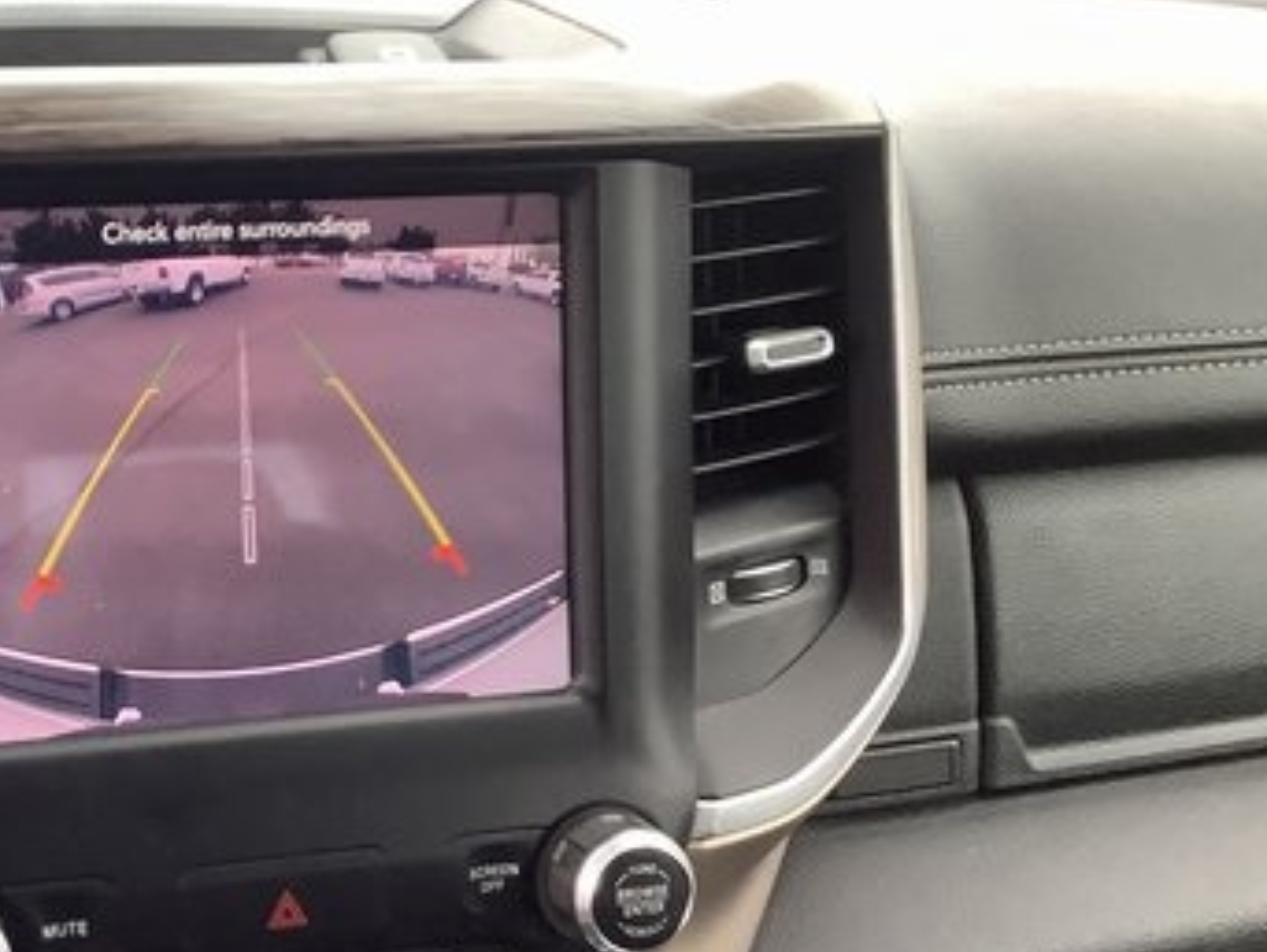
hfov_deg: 31.5
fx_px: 2124
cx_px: 107
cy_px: 522
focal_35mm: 58
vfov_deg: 25.3
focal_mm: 3.3
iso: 80
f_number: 2.4
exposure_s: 1/60
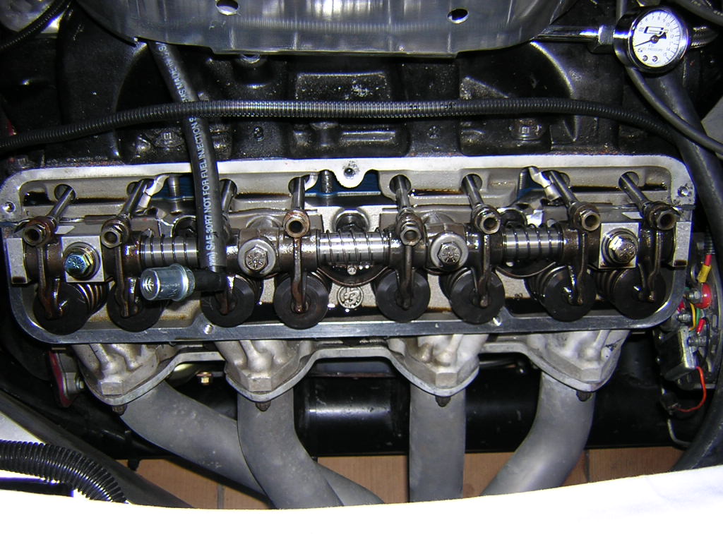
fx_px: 752
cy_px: 271
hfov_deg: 51.4
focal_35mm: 36
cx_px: 362
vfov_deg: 39.7
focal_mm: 4.7
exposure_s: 1/60.1
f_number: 2.6
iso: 100
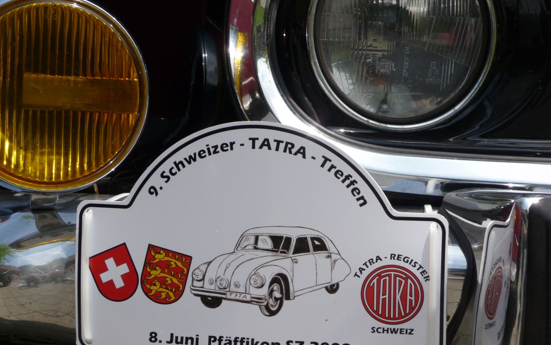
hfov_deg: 20.4
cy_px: 207
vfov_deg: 12.8
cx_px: 276
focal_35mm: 102
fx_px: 1532
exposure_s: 1/640
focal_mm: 16.3
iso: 100
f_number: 4.7
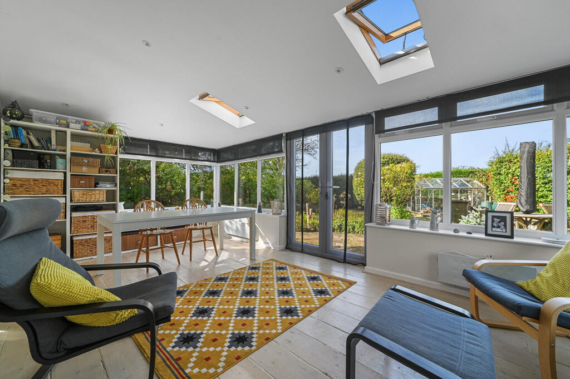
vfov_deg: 81.1
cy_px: 190
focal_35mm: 14
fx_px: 221
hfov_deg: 104.3
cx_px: 285
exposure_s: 1/20
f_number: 8
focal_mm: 14
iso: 400
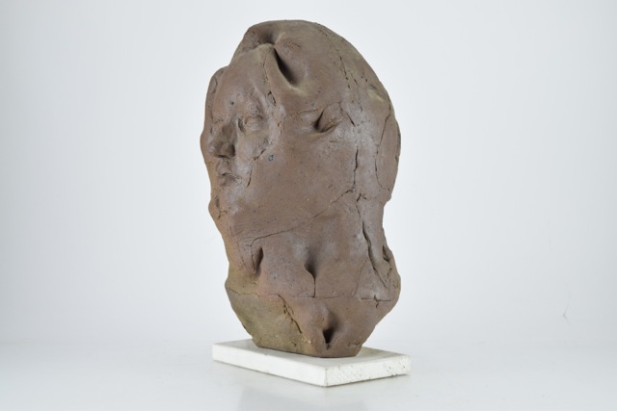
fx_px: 926
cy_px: 206
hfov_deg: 36.9
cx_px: 308
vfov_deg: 25.1
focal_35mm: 54
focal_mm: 36
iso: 800
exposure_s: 1/125
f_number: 6.3
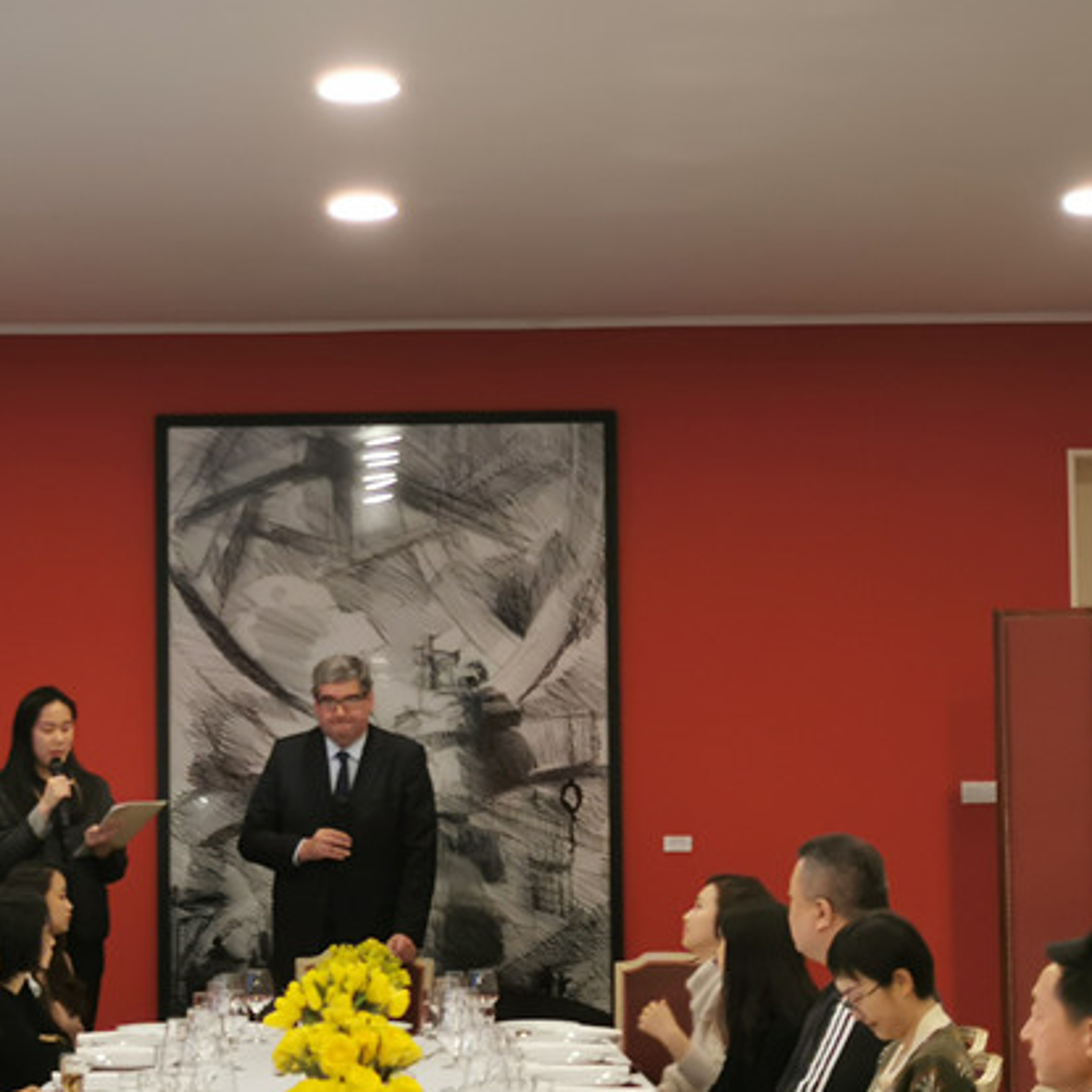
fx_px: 3105
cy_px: 589
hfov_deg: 19.8
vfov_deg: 19.9
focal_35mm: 87
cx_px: 247
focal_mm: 5.58
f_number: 1.8
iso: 160
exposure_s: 1/100
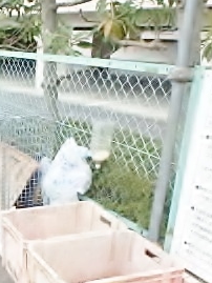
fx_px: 408
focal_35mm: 50
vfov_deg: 37.9
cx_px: -55
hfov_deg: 25.5
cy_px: 182
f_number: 3.5
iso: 160
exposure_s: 1/250
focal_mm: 3.7
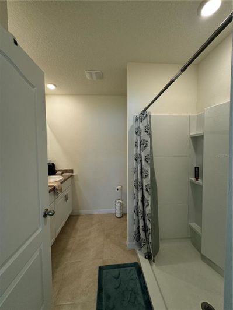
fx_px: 126
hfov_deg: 85.7
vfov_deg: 102.1
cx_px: 116
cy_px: 155
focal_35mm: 14
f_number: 2.2
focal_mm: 2.22
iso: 125
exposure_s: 1/120
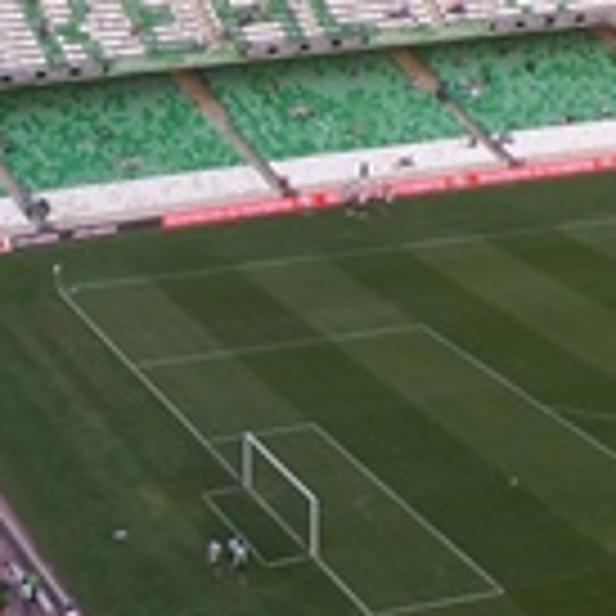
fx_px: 1792
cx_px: 108
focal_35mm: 89
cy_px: 463
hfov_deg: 19.3
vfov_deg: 19.4
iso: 100
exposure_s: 1/45
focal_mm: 4.1
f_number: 3.5
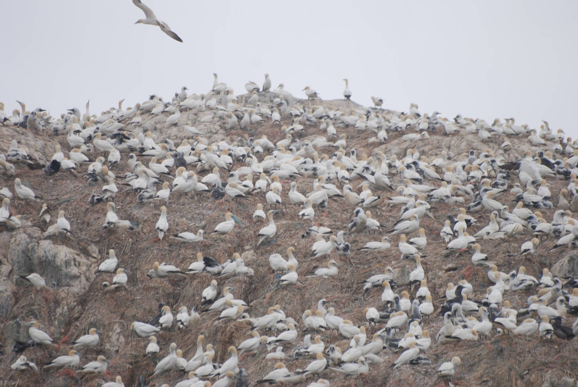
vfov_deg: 3.1
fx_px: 7233
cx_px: 289
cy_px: 194
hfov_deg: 4.6
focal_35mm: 450
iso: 200
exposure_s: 1/640
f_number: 5.6
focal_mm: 300
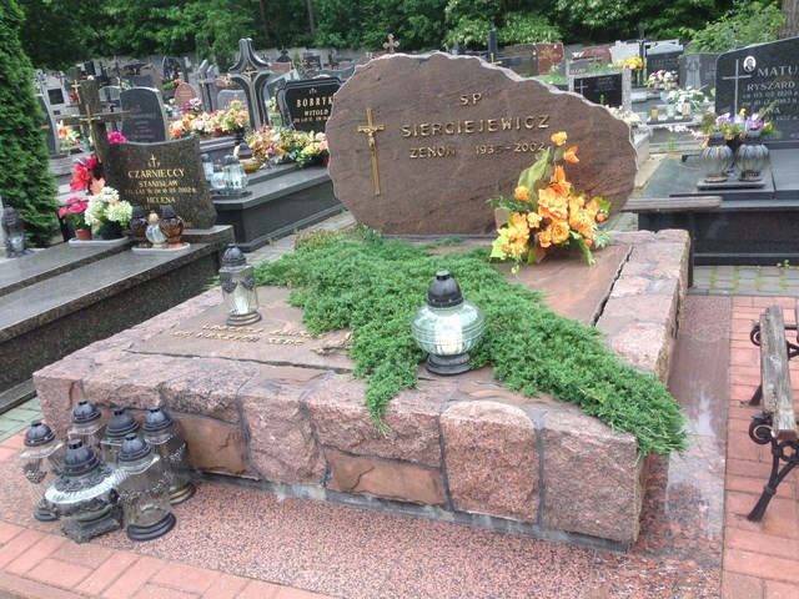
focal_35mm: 33
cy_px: 300
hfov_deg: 55.4
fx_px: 762
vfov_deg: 42.9
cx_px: 400
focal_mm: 4.12
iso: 50
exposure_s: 1/326
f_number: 2.4
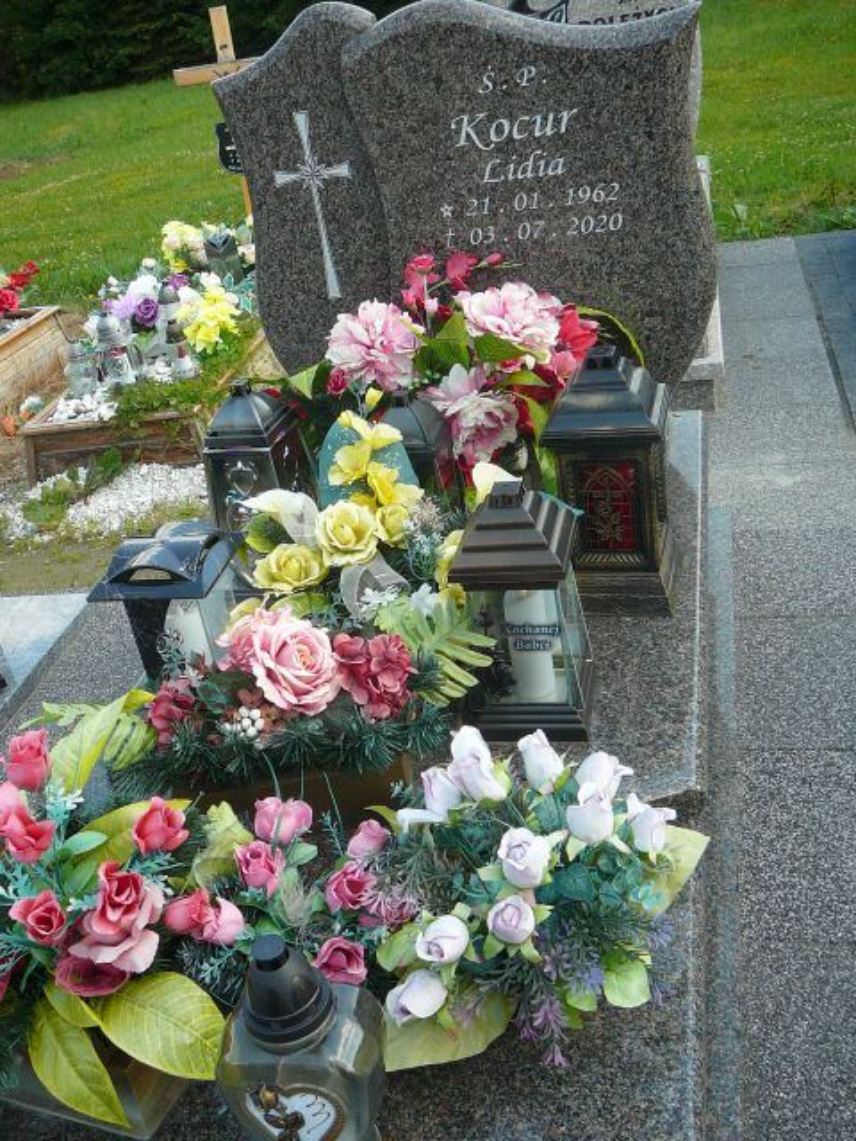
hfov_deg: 40.7
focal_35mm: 35
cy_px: 570
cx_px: 428
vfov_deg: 52.6
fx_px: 1154
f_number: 2.8
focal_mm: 5.2
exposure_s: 1/320
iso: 80
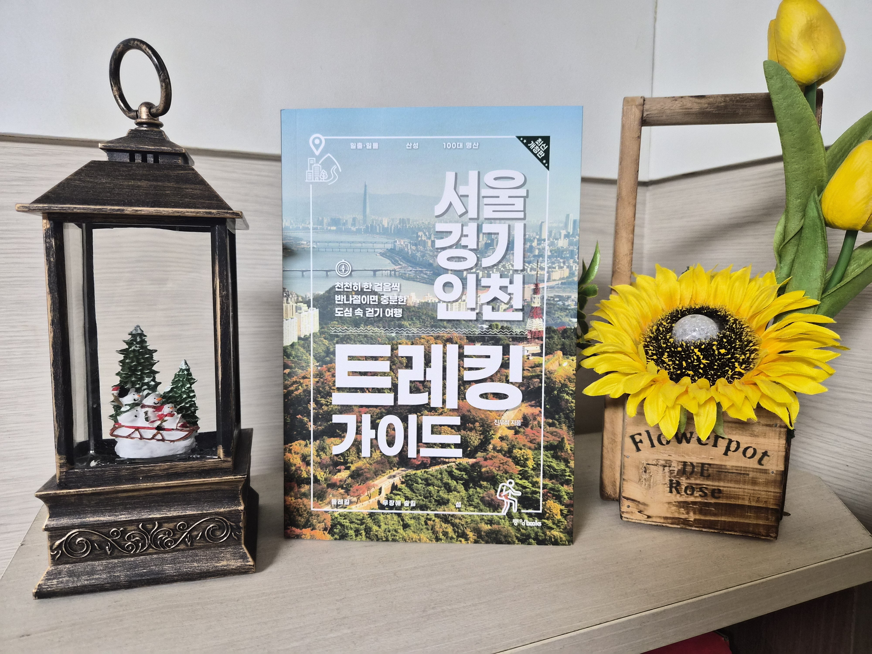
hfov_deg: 73.9
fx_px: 579
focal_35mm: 23
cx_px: 436
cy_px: 327
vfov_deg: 58.9
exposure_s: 1/120
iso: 500
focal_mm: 5.4
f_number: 1.8
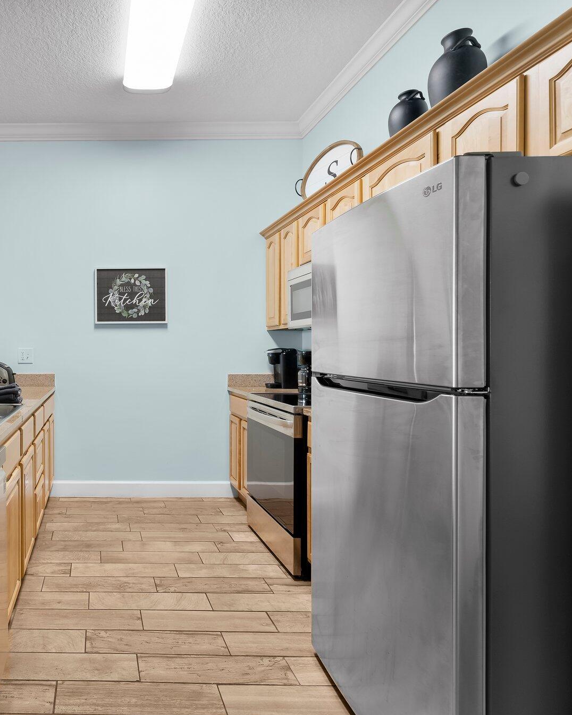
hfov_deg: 58.8
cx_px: 64
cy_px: 359
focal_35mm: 20
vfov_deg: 80.4
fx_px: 423
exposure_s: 1/5
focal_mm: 14
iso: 400
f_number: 8
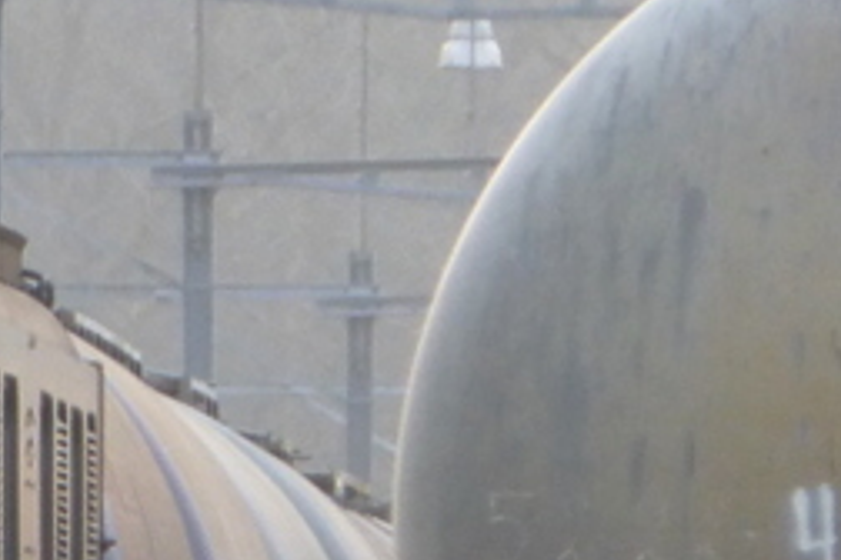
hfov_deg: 1.1
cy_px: 578
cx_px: -634
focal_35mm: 1820
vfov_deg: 0.8
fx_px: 42514
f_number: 5.9
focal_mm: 65
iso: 320
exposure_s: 1/100
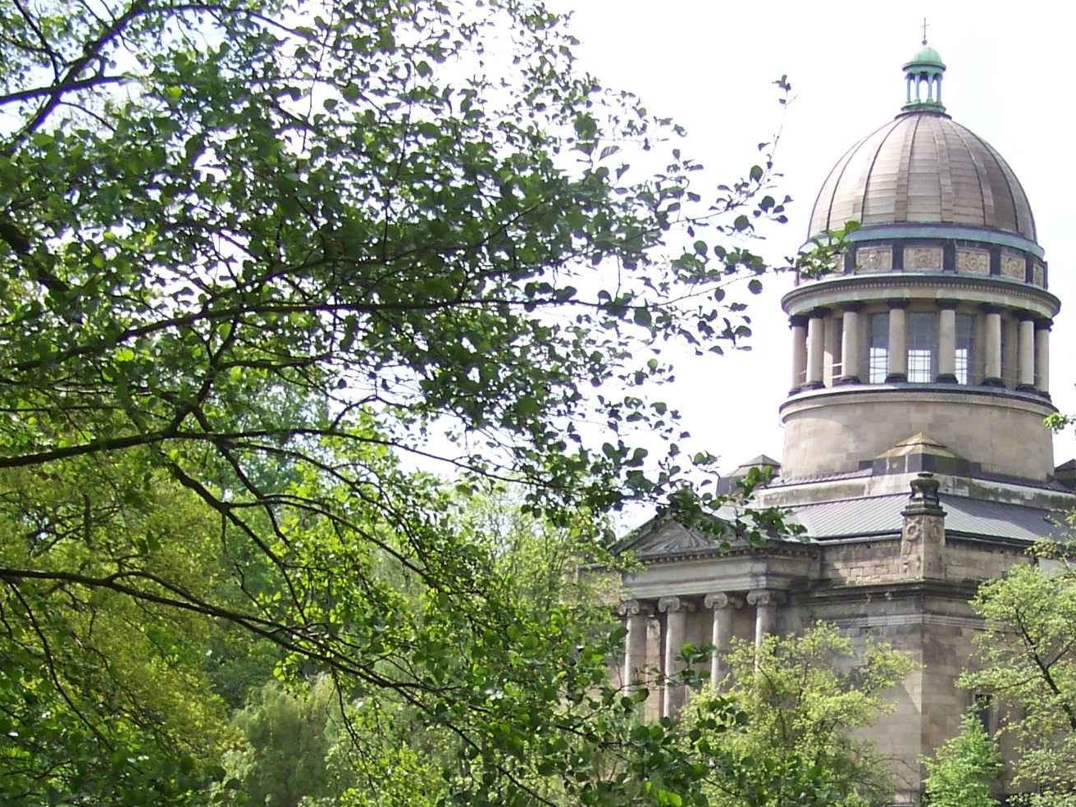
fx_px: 2766
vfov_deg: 16.1
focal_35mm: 89
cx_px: 736
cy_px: 896
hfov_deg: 21.9
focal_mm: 6.3
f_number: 2.8
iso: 64
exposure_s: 1/500
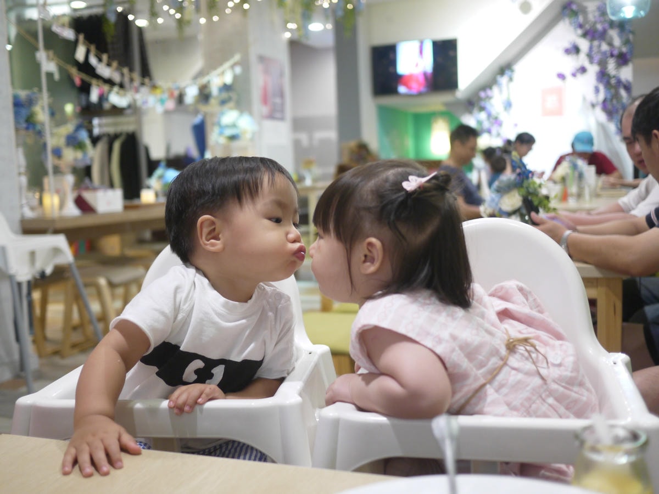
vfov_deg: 36.0
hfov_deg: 46.8
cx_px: 330
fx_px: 761
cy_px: 247
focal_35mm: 40
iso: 400
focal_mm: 20
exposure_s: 1/40
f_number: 1.7
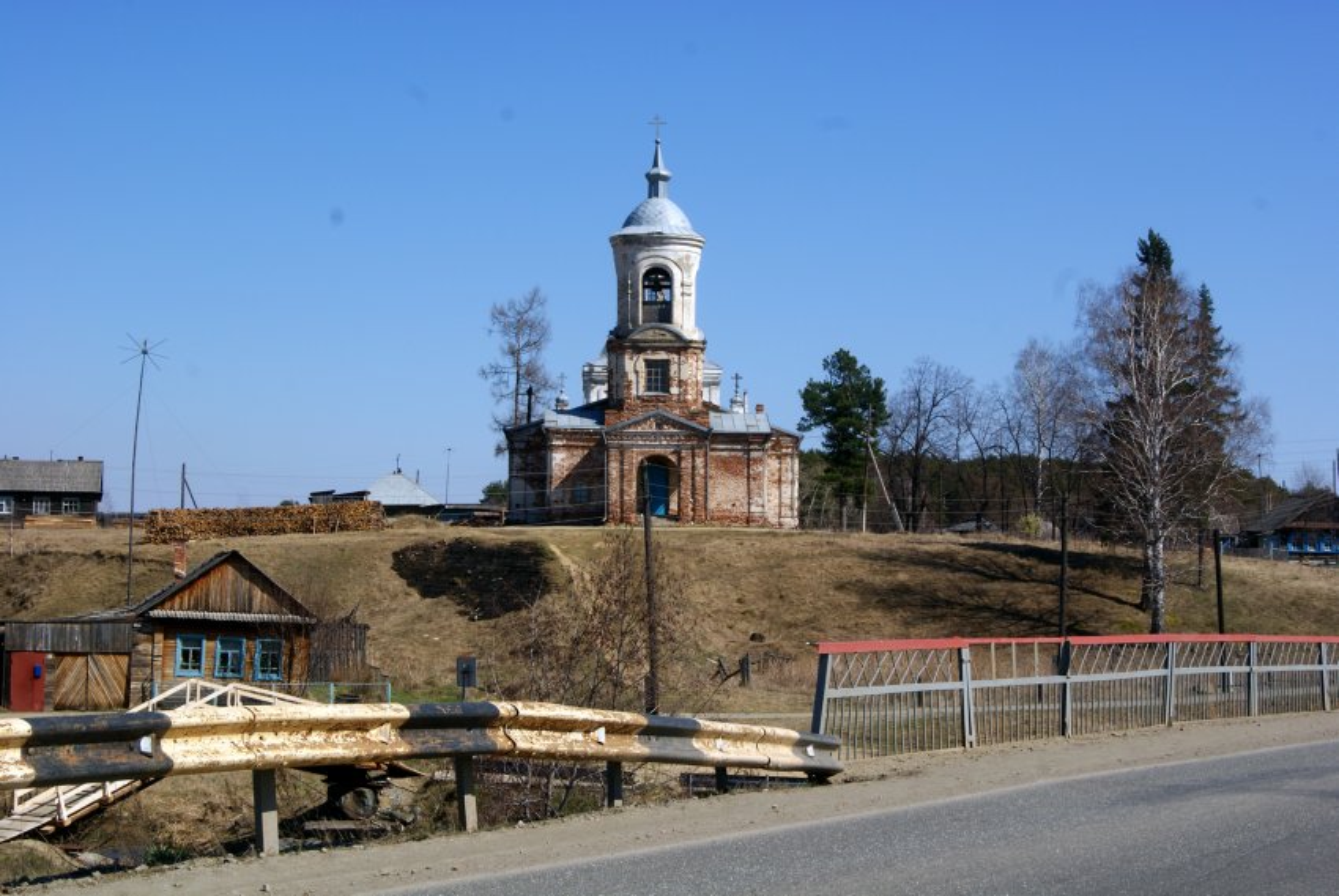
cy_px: 448
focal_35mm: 68
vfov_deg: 20.2
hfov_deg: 29.8
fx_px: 2514
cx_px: 670
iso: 100
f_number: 13
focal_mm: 45
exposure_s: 1/160
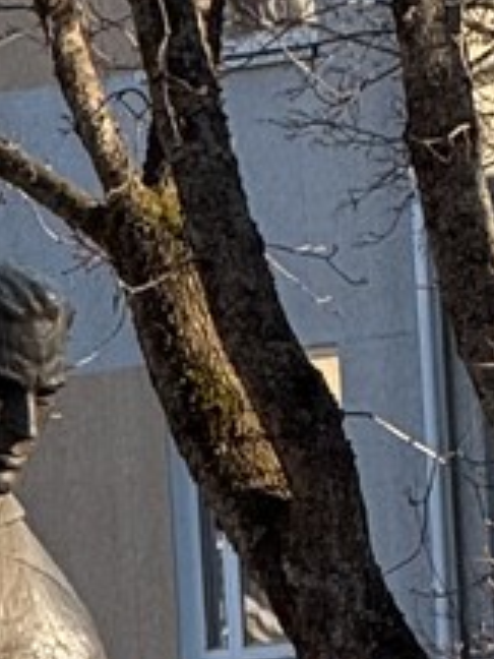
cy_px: 900
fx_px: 16935
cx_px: 1189
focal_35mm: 890
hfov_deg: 1.7
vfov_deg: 2.2
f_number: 2.8
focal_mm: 15.66
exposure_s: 1/436
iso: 64
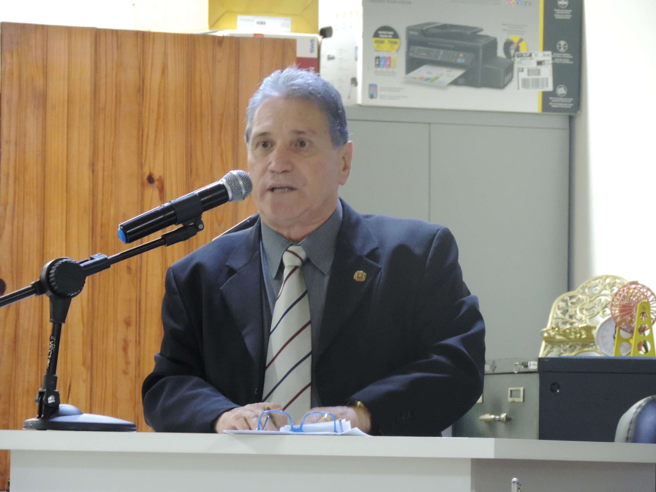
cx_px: 328
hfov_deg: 6.6
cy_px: 246
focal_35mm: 300
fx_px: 5685
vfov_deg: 5.0
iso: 800
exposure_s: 1/6
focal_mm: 53.5
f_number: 4.8
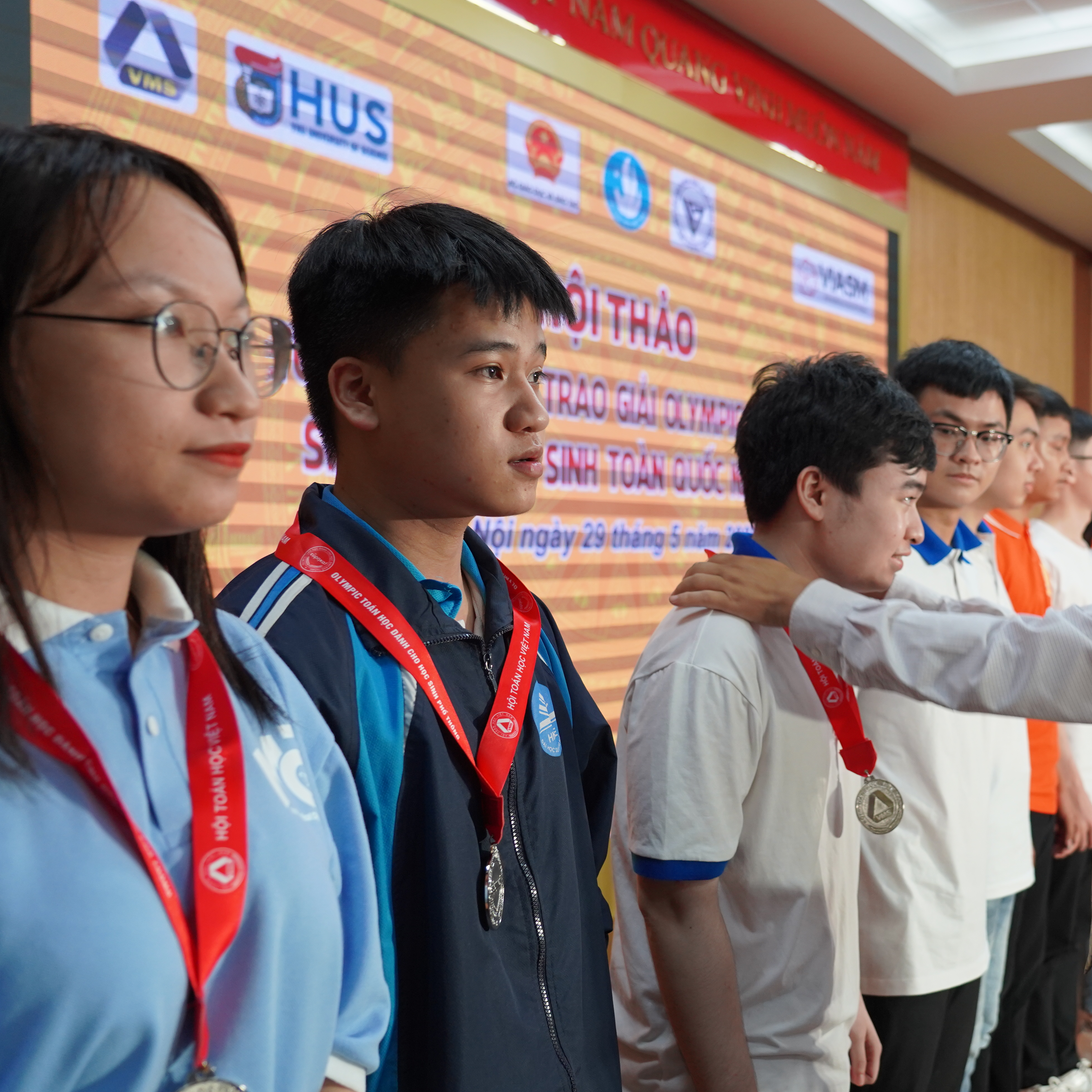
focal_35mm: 39
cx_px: 799
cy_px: 550
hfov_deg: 41.7
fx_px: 1392
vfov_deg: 42.8
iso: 1250
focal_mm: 30
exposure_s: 1/160
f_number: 4
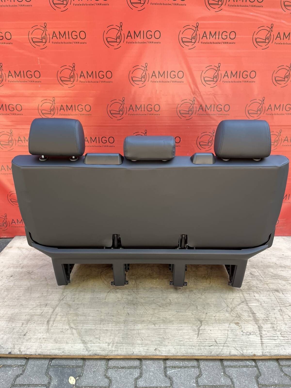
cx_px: 146
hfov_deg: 53.1
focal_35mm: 26
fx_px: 291
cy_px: 194
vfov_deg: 67.3
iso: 80
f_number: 1.6
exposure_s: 1/122
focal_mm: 5.1
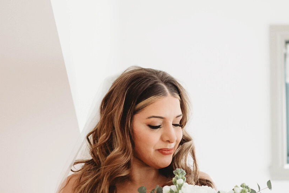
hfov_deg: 26.3
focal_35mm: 77
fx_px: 618
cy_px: 77
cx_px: 171
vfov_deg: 17.7
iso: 1000
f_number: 1.8
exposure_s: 1/250
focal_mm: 35
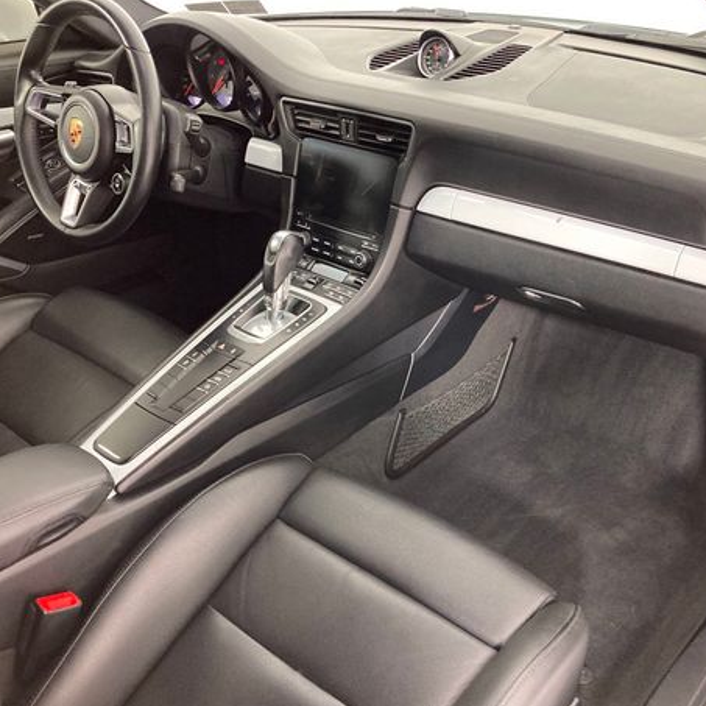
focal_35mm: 35
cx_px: 399
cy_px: 368
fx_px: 808
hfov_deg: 47.1
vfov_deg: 47.2
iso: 200
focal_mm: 3.99
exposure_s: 1/60
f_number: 1.8
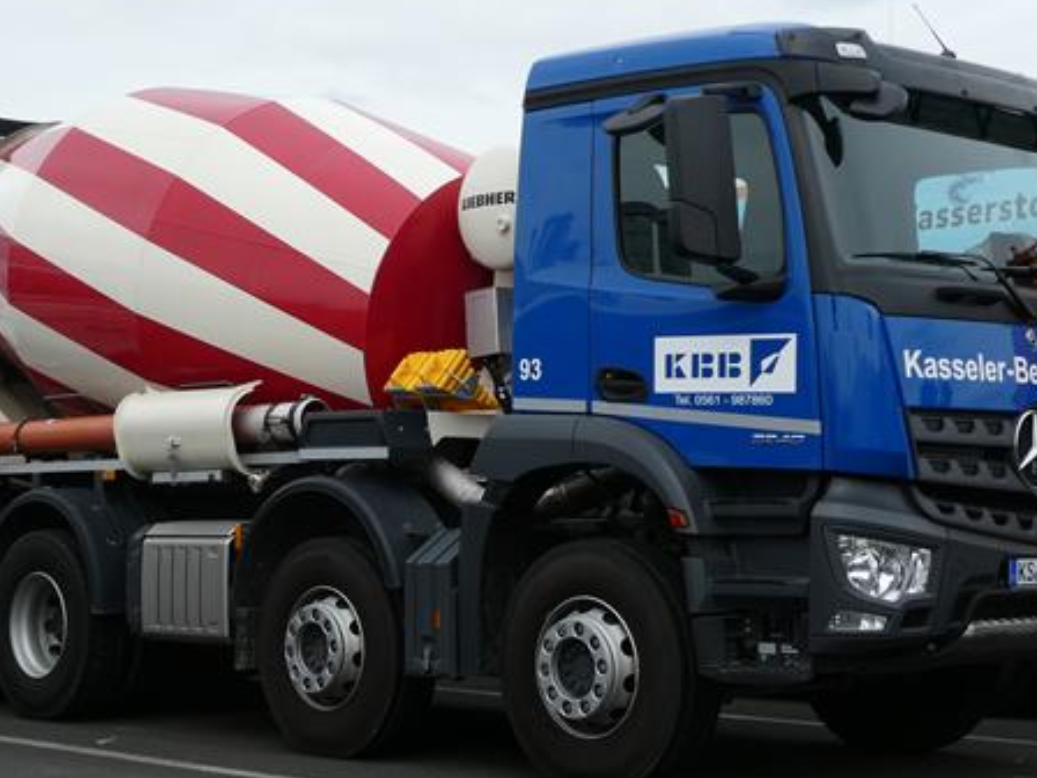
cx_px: 440
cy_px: 294
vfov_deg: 22.2
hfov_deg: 29.3
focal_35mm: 66
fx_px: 1977
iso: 80
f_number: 3.7
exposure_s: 1/500
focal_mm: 6.7
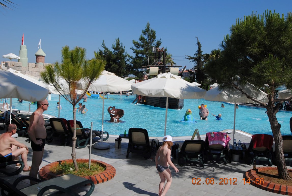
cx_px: 146
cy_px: 98
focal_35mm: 36
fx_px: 292
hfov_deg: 53.1
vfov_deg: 37.0
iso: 100
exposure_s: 1/320
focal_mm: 24
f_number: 9
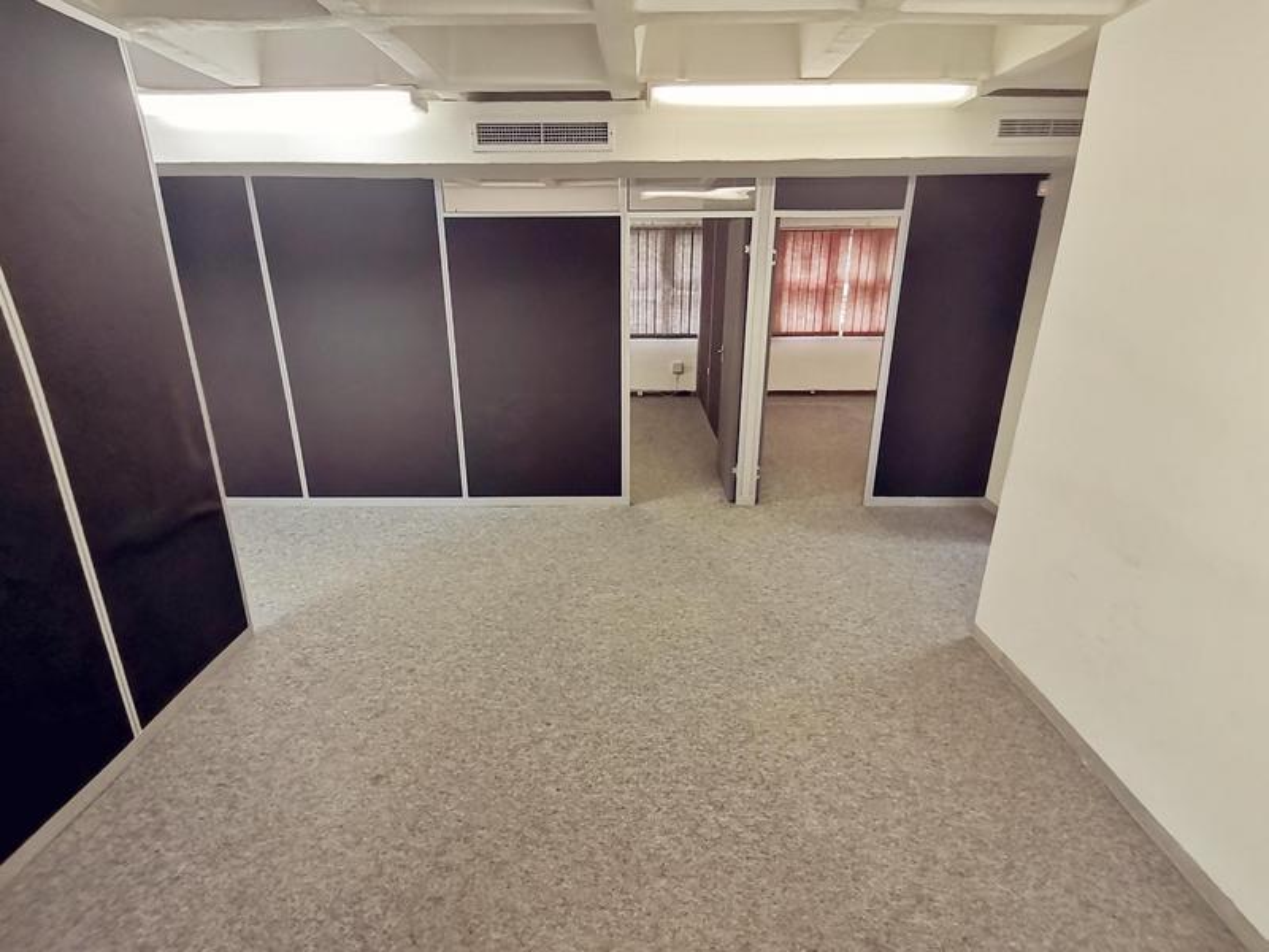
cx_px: 634
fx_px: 623
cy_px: 476
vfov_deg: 74.7
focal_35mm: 17
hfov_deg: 91.0
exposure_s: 1/50
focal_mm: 1.78
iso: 400
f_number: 2.4
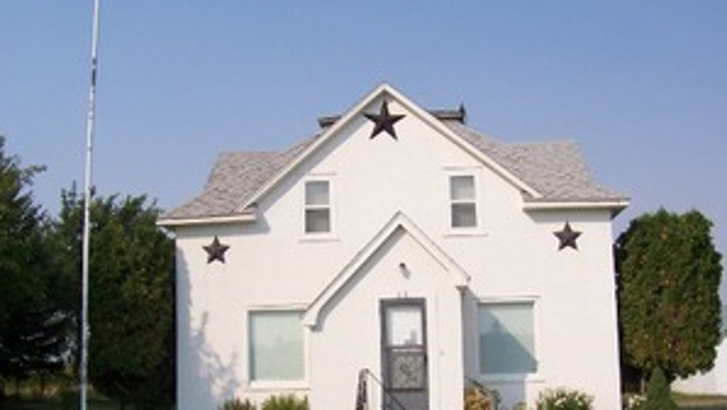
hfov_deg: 47.3
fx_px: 829
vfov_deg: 27.5
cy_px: 286
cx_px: 381
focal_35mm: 43
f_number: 5.6
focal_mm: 5.6
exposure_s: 1/500
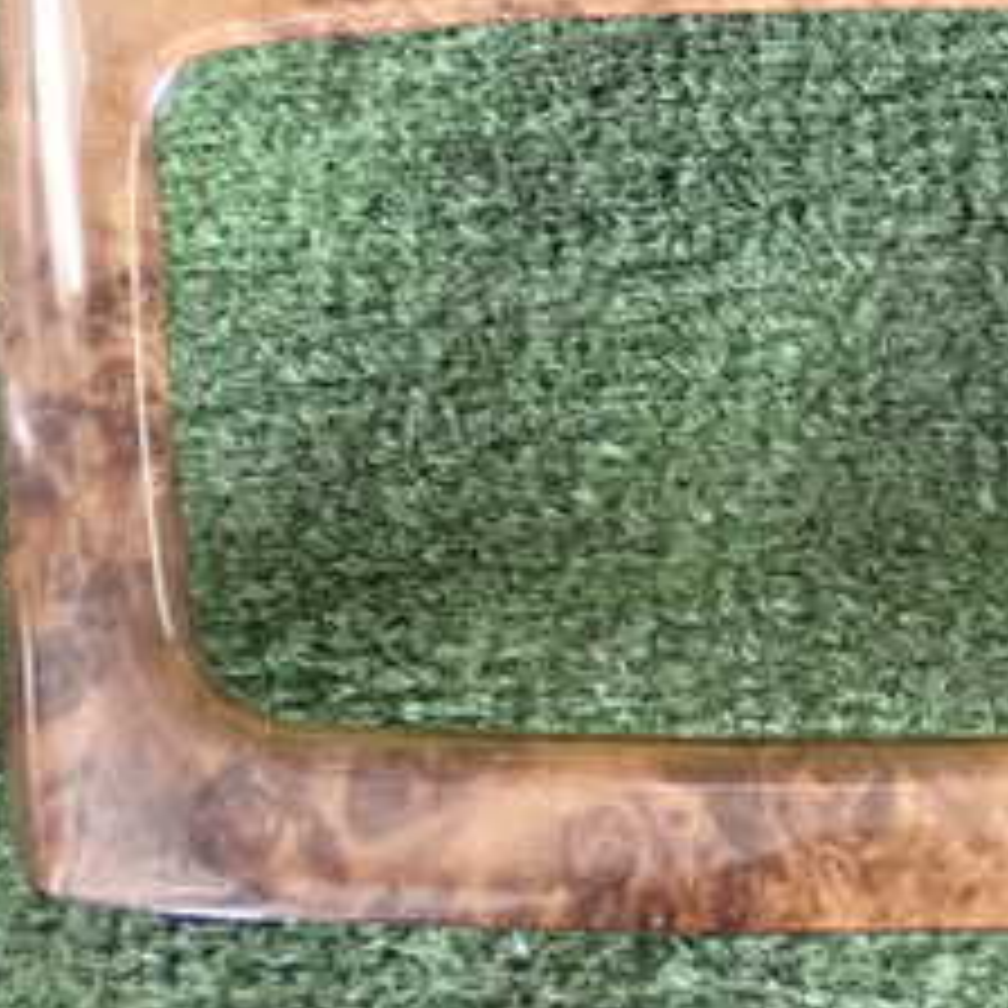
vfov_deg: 17.6
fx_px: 3196
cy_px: 54
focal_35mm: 97
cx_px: 855
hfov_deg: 17.7
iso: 1250
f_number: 2.8
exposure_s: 1/125
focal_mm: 7.31
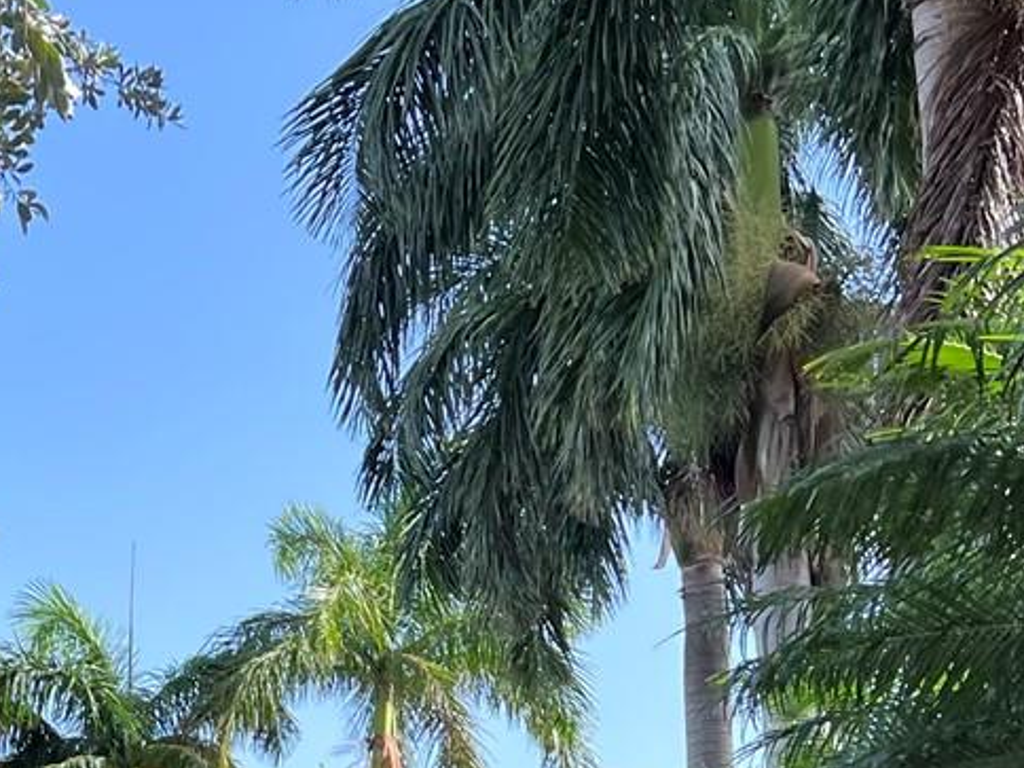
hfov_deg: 22.2
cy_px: 1041
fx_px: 2544
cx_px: 112
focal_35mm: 86
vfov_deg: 16.1
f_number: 1.5
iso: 50
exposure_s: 1/859
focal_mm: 5.7
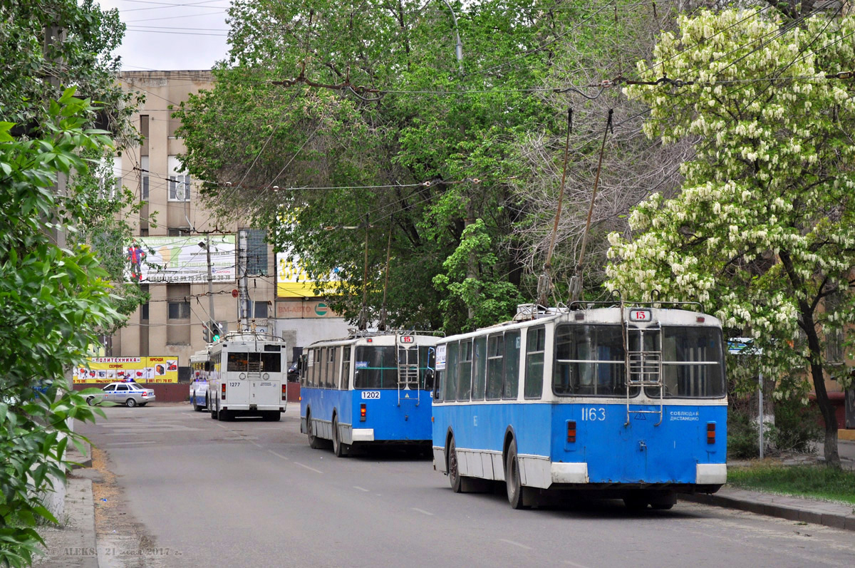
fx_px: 1957
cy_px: 284
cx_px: 428
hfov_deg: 24.6
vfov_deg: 16.5
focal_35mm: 82
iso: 250
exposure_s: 1/250
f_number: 5.6
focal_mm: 55
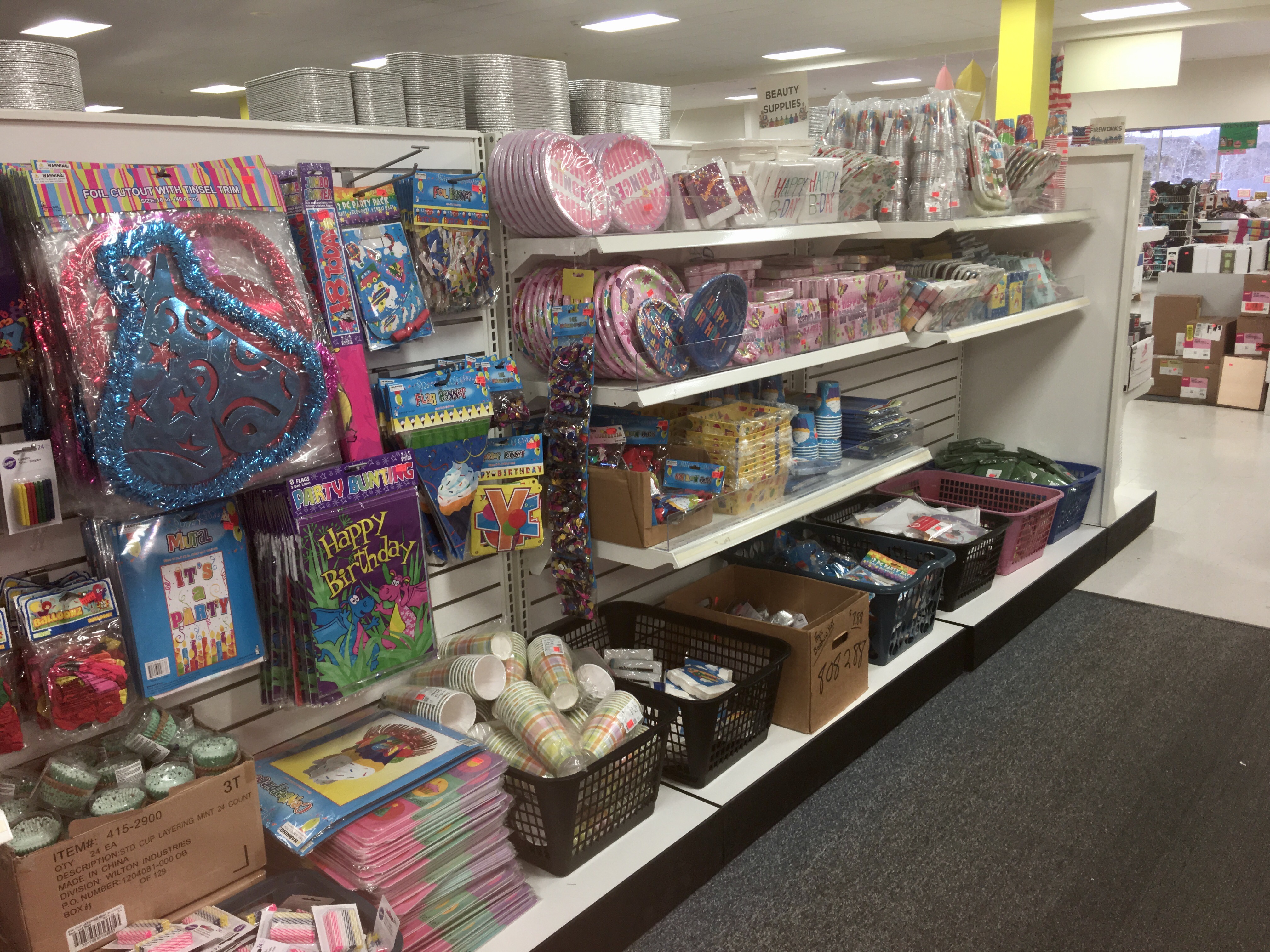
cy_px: 476
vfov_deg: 48.2
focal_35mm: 29
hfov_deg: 61.7
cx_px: 635
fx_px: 1064
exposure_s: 1/32
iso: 25
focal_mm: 4.15
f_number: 2.2
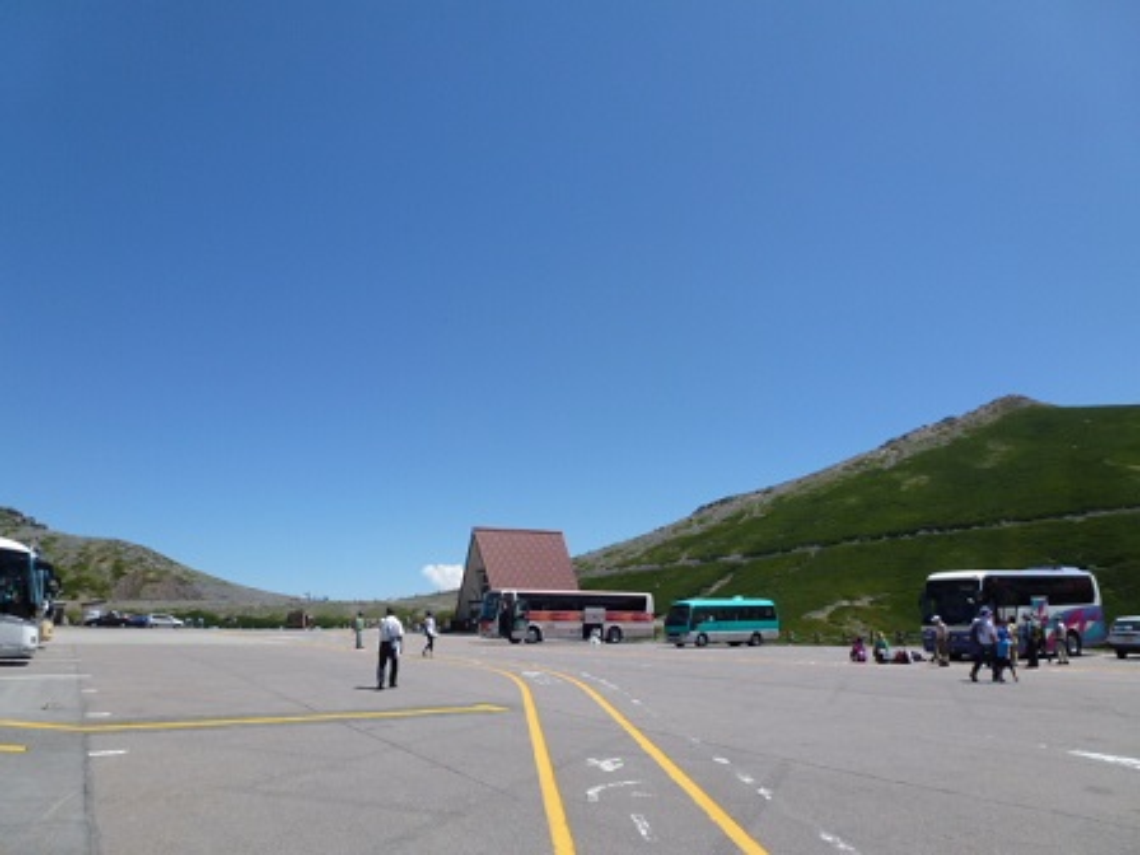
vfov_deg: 56.8
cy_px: 428
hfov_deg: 71.6
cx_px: 570
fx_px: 790
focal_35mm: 24
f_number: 4
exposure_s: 1/1000
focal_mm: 4.3
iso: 100
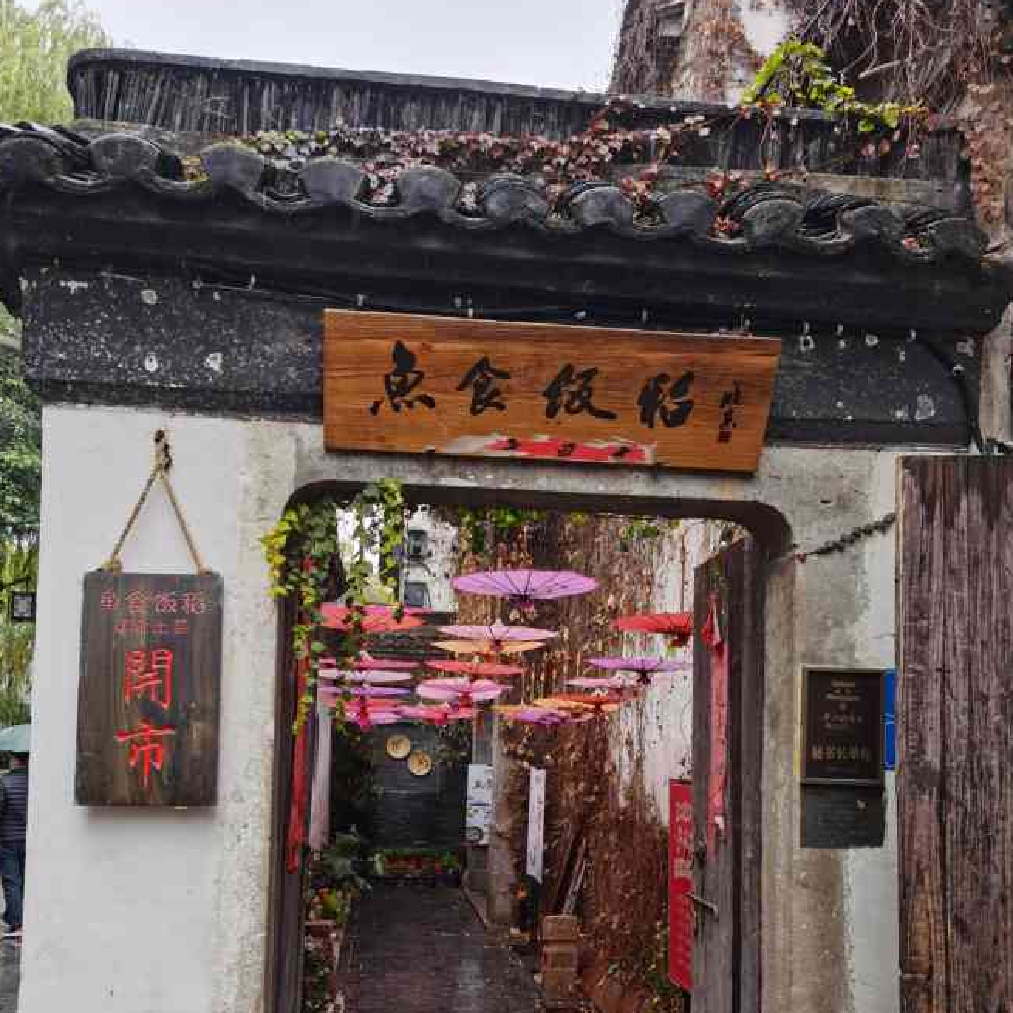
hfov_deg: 48.4
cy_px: 704
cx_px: 481
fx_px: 1126
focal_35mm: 34
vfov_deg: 47.4
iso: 50
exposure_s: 1/294
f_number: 1.6
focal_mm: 5.56
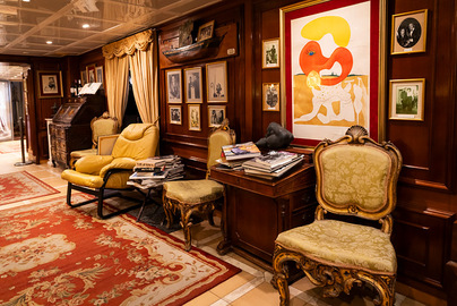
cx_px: 228
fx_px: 305
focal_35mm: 24
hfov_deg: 73.7
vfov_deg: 53.2
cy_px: 153
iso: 1600
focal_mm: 24
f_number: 7.1
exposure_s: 1/25
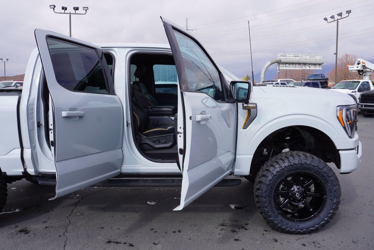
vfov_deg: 43.7
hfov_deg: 61.9
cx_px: 187
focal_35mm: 30
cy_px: 125
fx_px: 312
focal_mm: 20
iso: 100
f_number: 9
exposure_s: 1/125
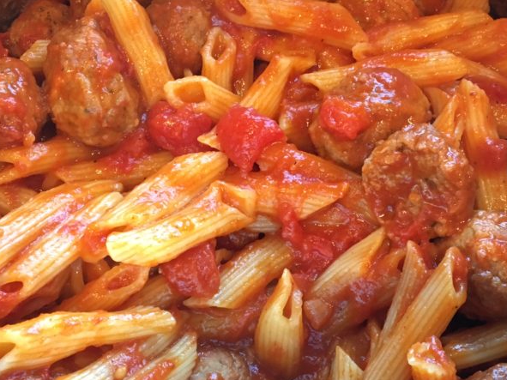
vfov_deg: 27.5
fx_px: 776
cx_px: 277
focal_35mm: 53
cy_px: 168
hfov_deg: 36.1
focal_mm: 4.15
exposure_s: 1/24
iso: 200
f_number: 2.2
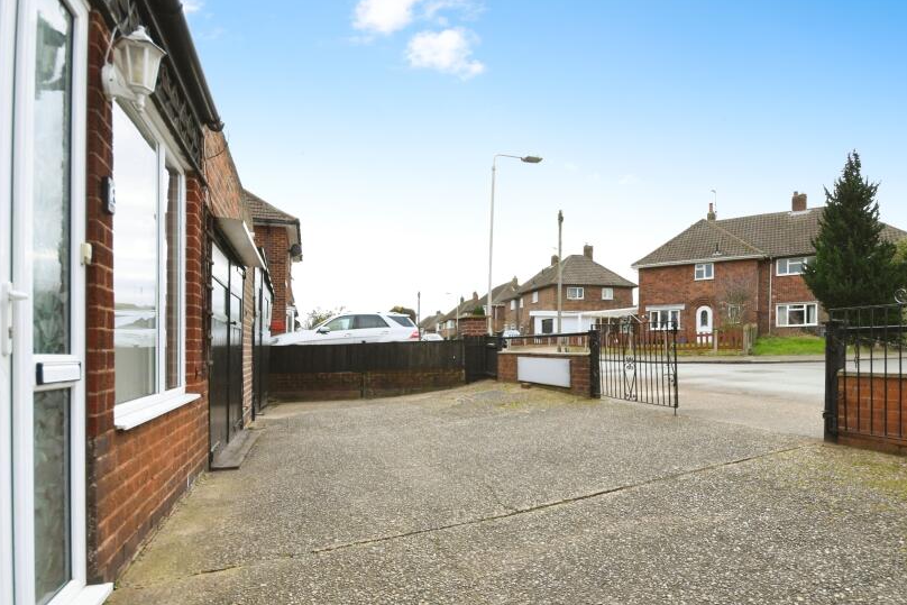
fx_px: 479
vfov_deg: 64.3
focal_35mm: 19
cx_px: 511
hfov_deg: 86.5
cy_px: 343
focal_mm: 10
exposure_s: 1/125
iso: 400
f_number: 8
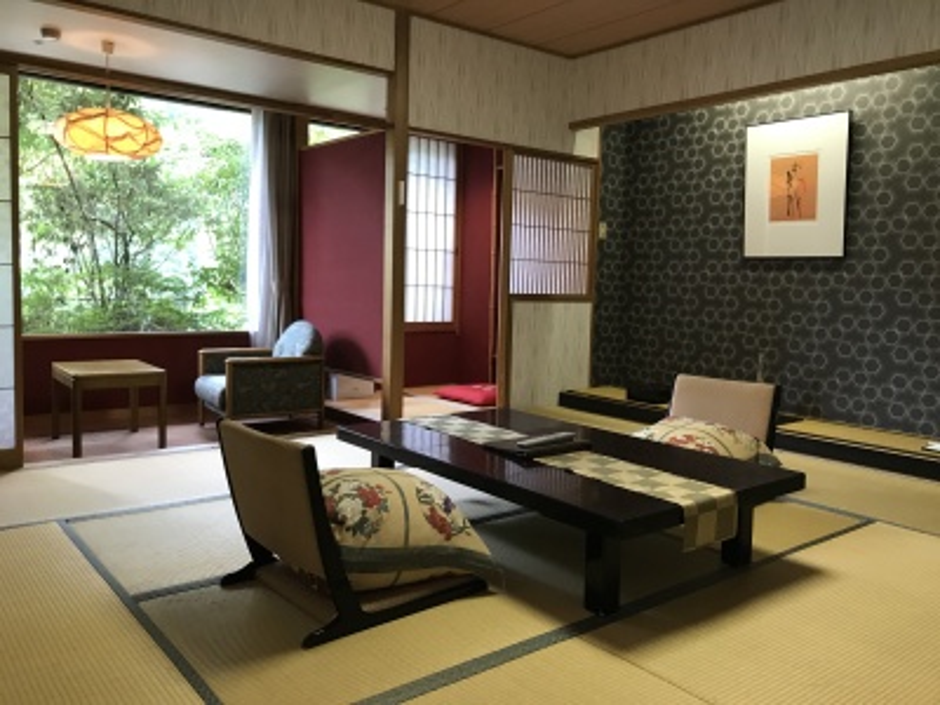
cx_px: 470
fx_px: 760
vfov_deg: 49.7
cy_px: 352
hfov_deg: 63.4
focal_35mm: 28
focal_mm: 3.99
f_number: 1.8
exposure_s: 1/15
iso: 40
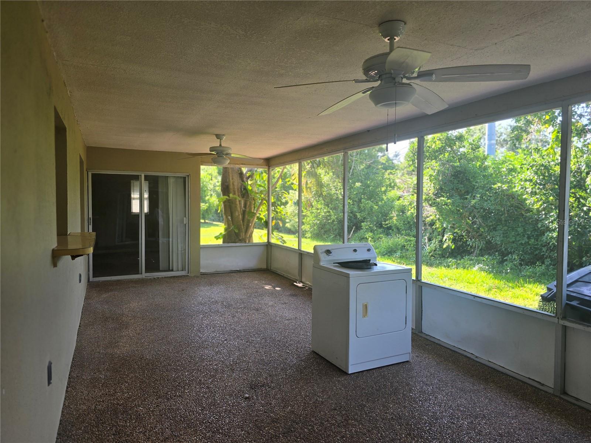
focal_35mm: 23
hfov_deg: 73.9
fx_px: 393
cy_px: 222
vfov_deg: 58.9
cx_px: 296
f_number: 1.7
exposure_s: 1/120
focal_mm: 6.3
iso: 40
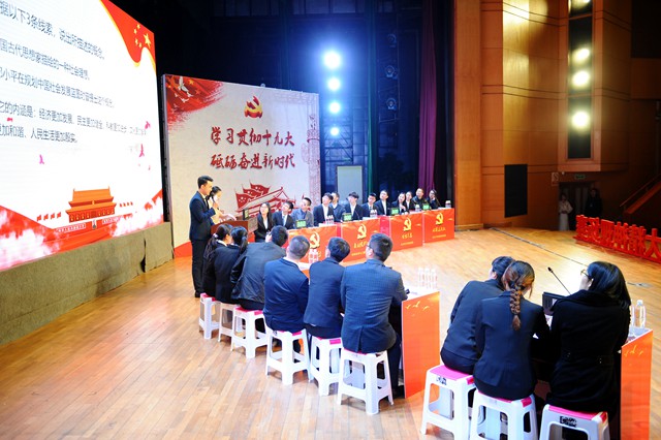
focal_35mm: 31
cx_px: 330
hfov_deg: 60.3
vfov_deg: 42.3
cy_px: 220
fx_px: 569
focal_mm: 31
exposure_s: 1/125
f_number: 2.8
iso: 800
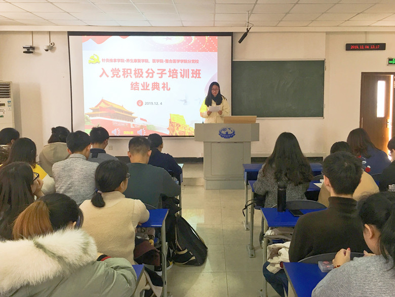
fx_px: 331
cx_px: 198
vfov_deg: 48.2
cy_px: 148
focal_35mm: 29
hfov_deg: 61.7
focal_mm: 4.15
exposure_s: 1/33
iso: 50
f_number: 2.2
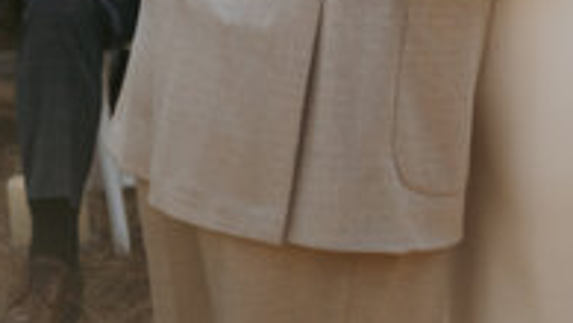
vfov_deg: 7.0
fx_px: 2448
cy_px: -526
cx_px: 573
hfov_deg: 13.2
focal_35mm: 161
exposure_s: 1/6400
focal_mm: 50
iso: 400
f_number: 1.4
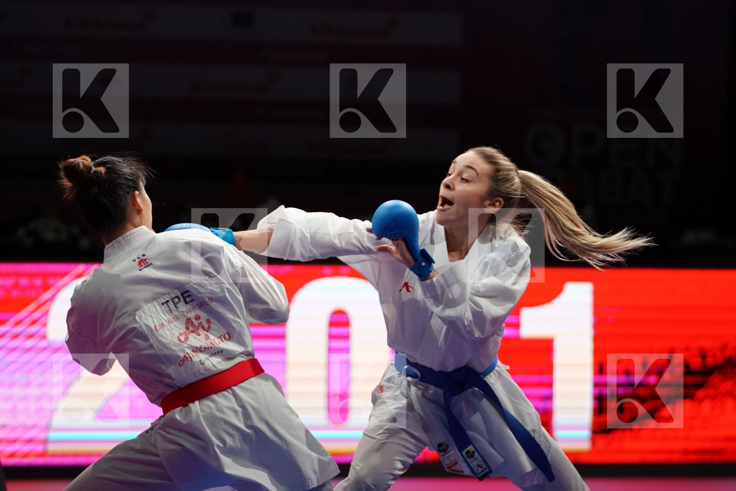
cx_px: 368
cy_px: 246
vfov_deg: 7.2
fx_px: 3884
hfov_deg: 10.8
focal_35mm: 190
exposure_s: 1/1000
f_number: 2.8
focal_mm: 127
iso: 2500
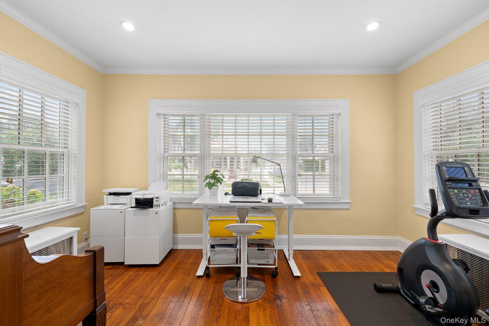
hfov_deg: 104.3
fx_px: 190
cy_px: 163
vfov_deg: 81.2
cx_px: 244
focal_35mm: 14
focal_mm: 14
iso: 200
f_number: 10
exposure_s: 1/1.67
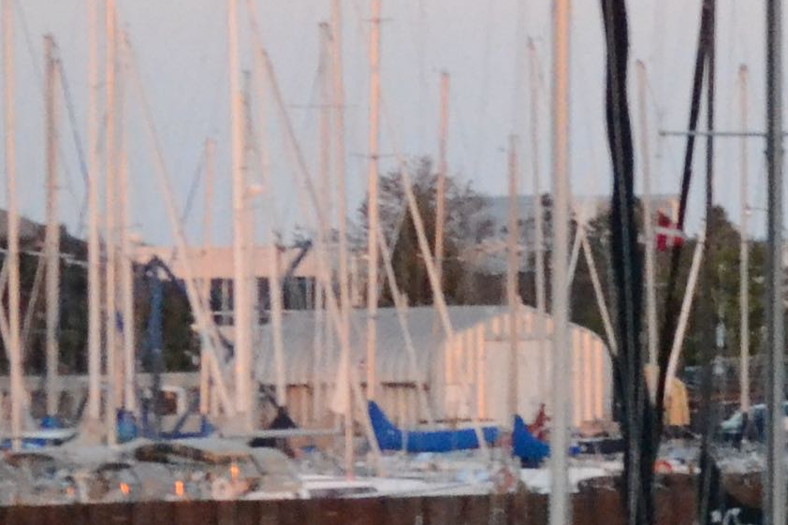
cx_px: 1715
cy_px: 223
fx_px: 17966
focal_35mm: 821
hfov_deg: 2.5
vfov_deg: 1.7
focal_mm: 100
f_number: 5.6
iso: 3200
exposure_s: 1/1600
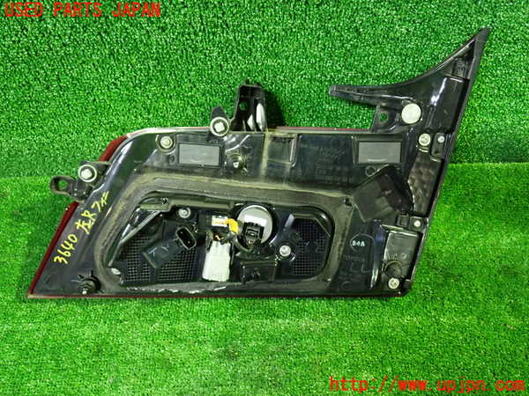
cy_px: 198
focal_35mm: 30
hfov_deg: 60.0
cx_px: 264
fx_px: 458
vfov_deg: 46.8
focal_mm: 5.4
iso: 800
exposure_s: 1/25
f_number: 2.3
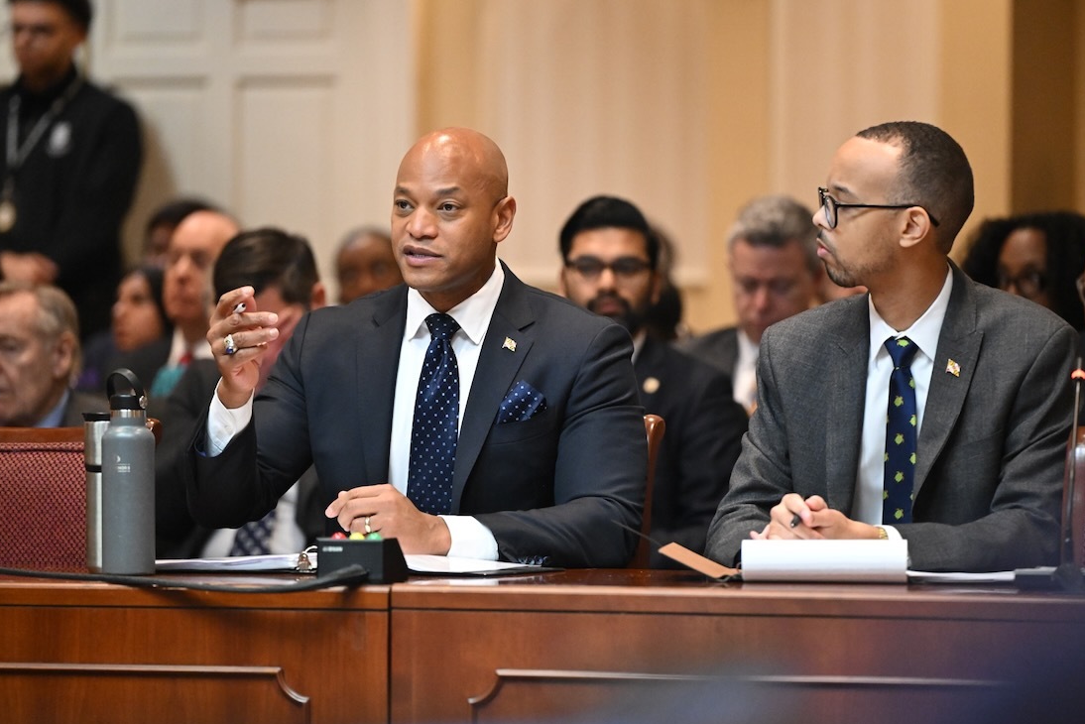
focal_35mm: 234
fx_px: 7054
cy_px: 328
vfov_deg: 5.9
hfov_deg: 8.8
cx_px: 619
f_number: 2.8
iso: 6400
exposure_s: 1/320
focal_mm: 200
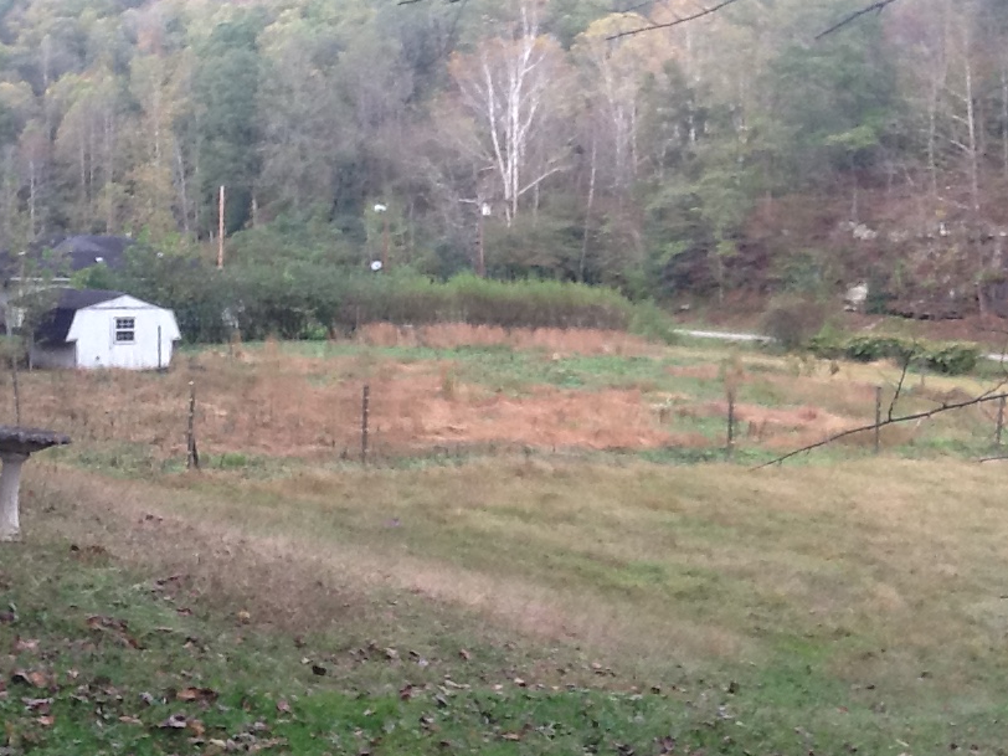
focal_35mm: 52
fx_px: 1514
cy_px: 367
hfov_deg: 36.8
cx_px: 510
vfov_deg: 28.0
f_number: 2.4
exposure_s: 1/30
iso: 40
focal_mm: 2.03
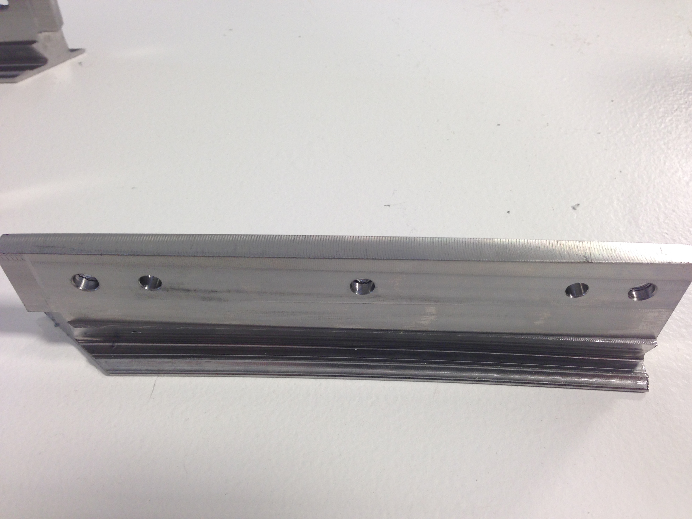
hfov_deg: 55.4
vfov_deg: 42.9
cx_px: 346
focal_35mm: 33
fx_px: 660
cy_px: 260
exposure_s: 1/30
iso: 50
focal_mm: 4.12
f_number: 2.4
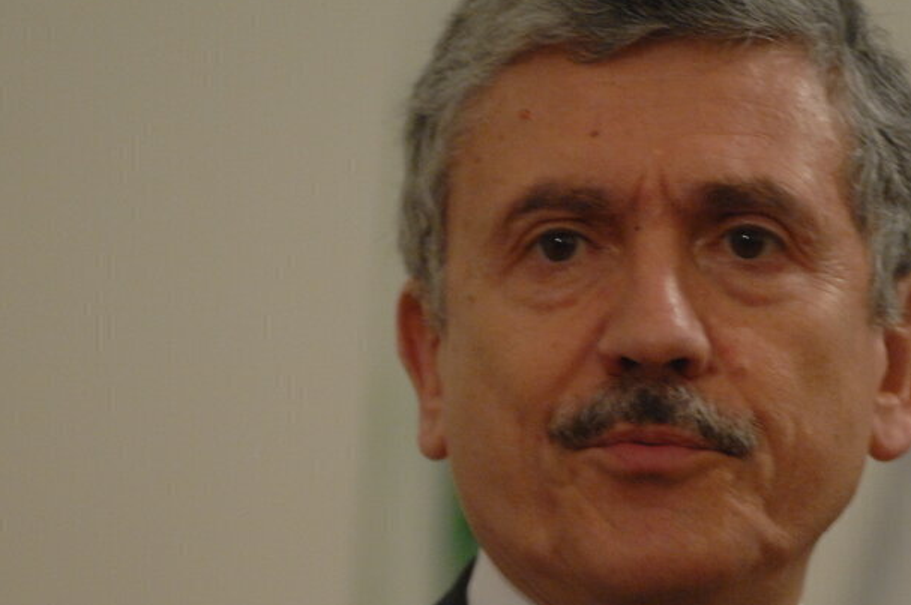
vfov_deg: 2.8
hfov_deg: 4.2
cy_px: 387
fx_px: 12532
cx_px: 666
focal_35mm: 496
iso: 800
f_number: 2.8
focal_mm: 185
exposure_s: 1/60
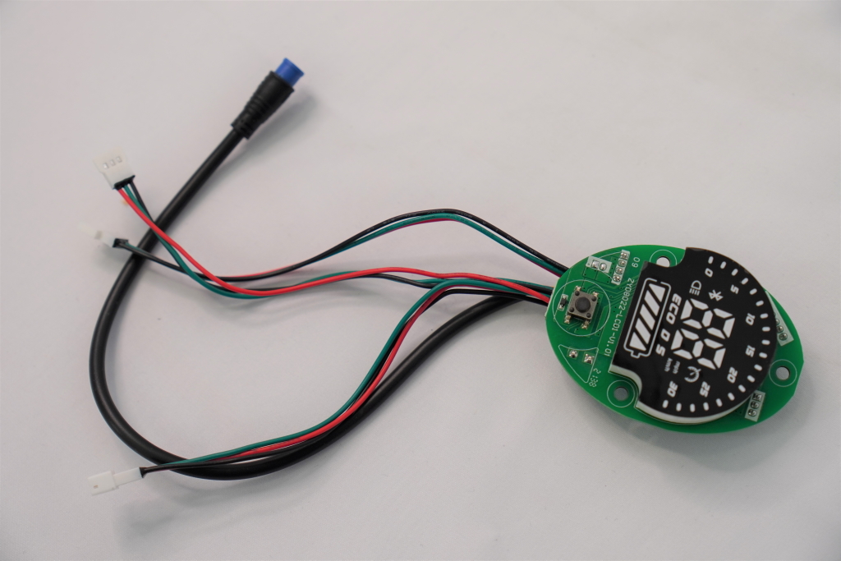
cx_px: 420
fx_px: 1542
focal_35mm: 66
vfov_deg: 20.6
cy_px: 280
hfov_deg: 30.5
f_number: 4
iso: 250
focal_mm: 44
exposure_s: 1/160
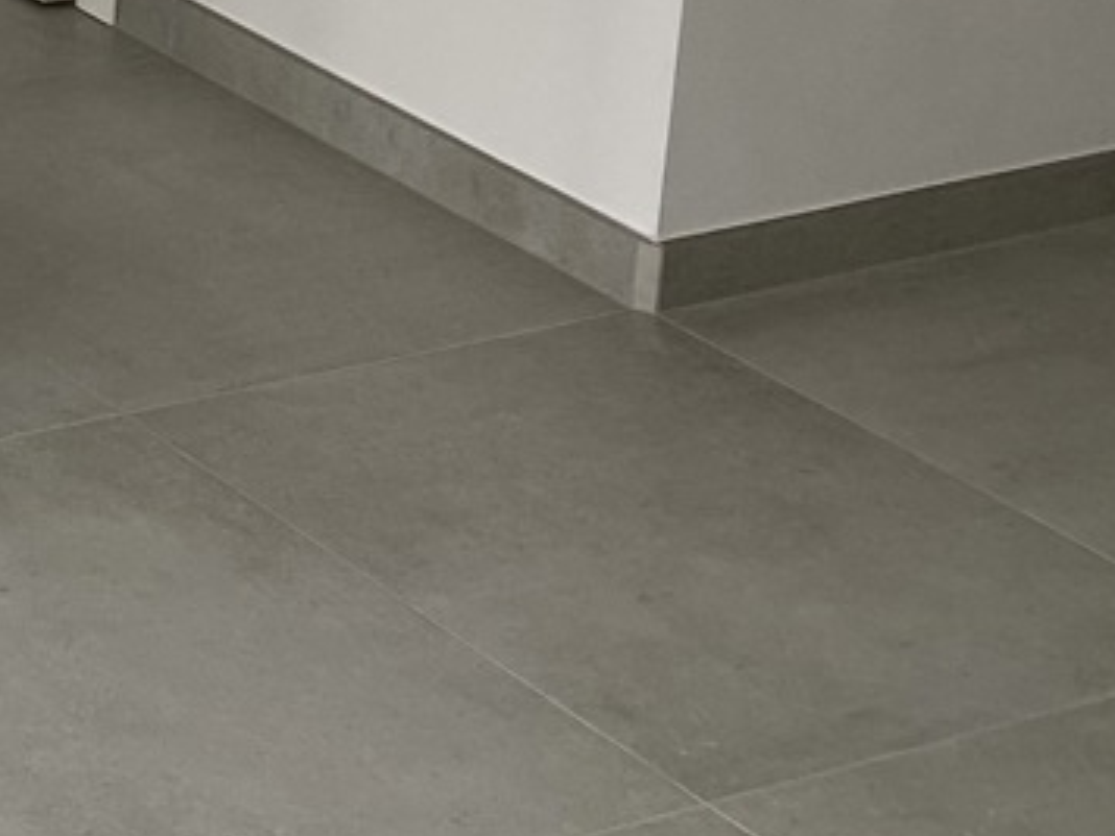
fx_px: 3769
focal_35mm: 117
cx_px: -1356
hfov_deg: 13.5
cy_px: -874
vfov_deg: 11.4
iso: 64
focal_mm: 4.25
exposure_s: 1/121
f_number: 1.8
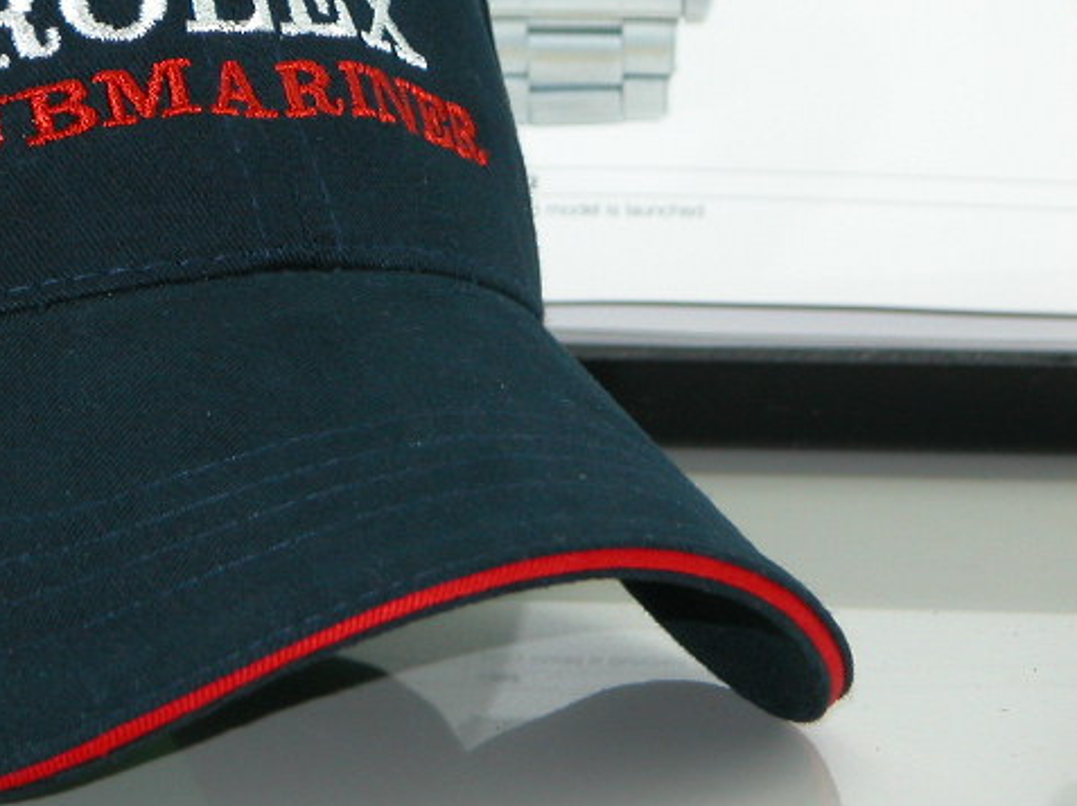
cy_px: 32
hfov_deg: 6.2
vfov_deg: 4.7
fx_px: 9886
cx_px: -63
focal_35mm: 318
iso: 100
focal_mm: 37.7
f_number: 3.9
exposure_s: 1/60.3
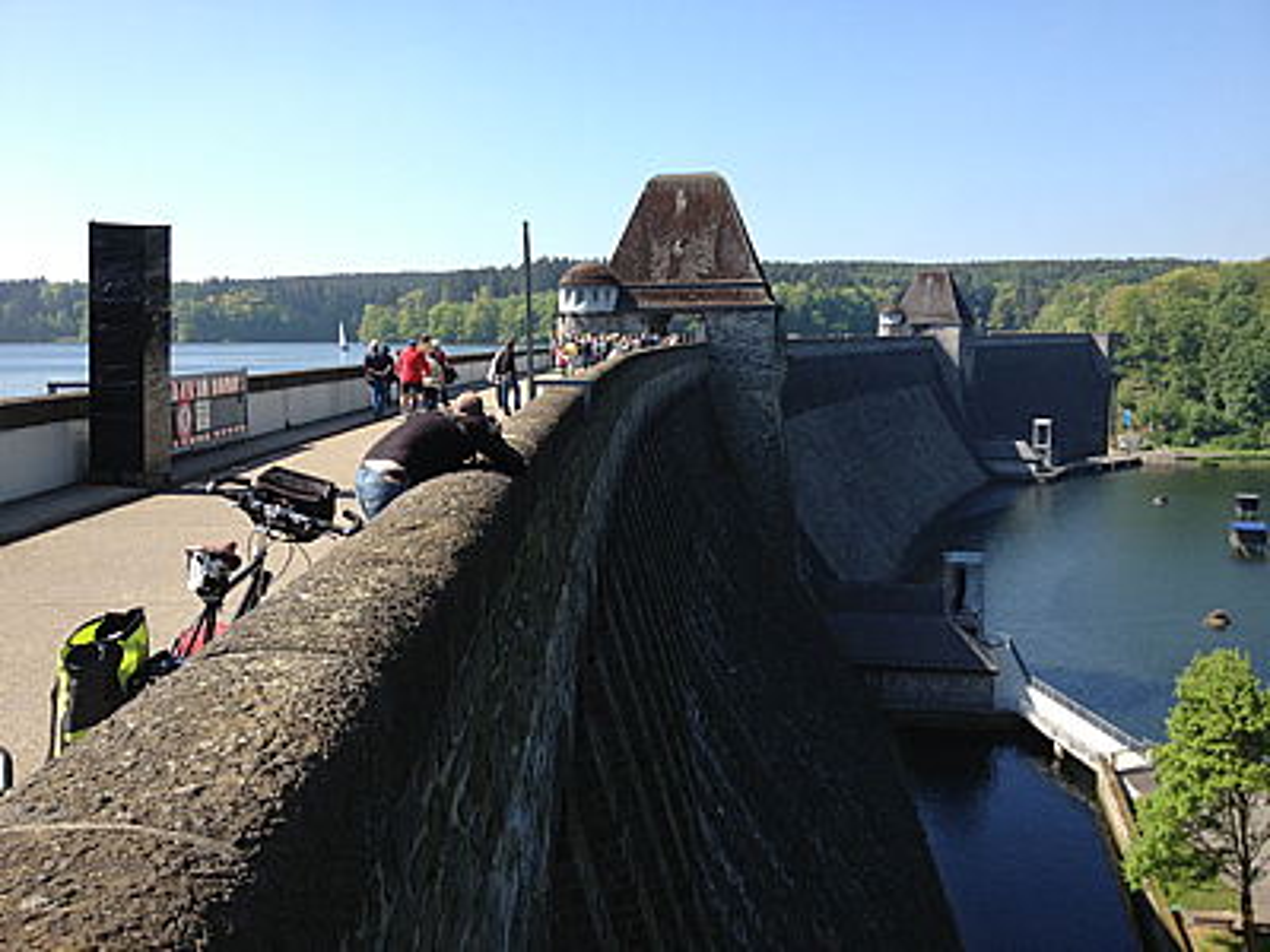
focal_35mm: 35
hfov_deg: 52.6
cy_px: 476
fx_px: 1284
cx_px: 635
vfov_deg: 40.7
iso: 50
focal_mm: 4.28
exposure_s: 1/778
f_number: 2.4
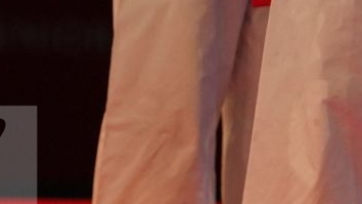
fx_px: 10221
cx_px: 635
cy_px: -165
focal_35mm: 1065
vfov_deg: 1.1
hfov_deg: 2.0
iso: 2500
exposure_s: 1/500
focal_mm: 200
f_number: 2.8
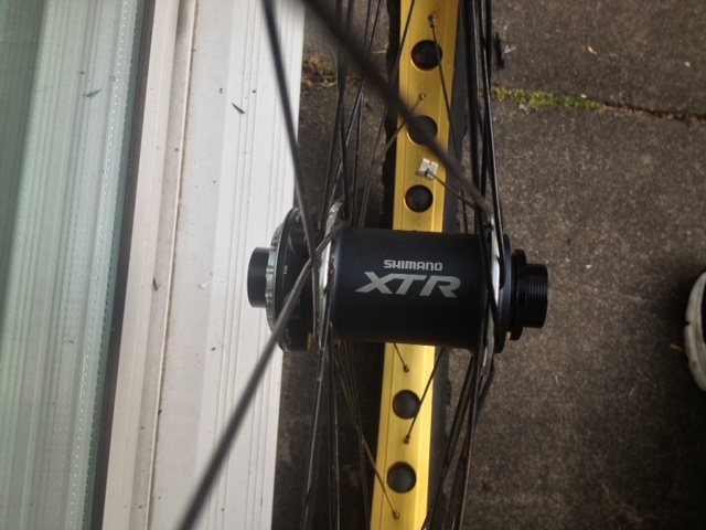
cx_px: 353
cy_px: 265
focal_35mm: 35
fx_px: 714
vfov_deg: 40.7
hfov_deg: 52.6
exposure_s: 1/120
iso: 64
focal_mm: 4.28
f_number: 2.4
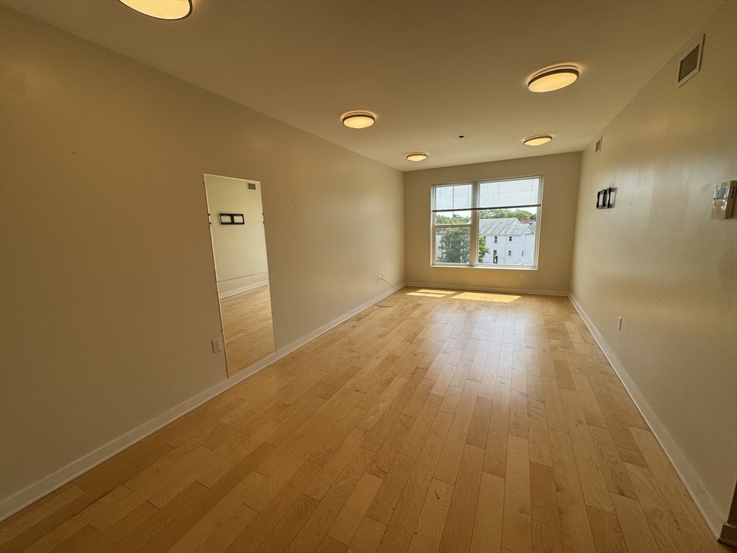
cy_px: 276
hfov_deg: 102.1
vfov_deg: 85.7
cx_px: 368
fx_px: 298
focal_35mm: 14
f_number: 2.2
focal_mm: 2.22
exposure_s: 1/370
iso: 40
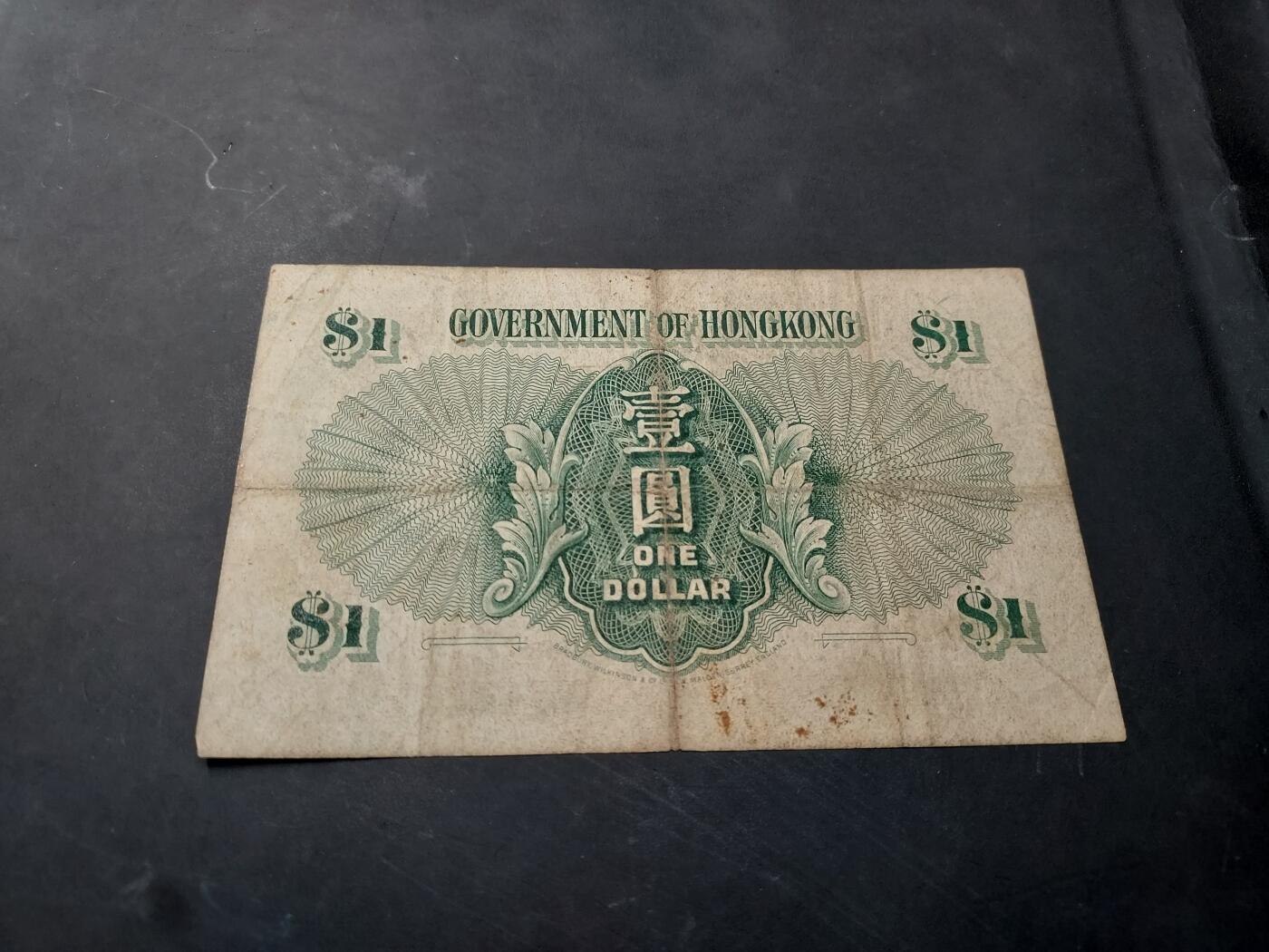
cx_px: 634
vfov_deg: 56.8
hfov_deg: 71.6
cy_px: 476
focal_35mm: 24
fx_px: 880
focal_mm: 4.6
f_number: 1.8
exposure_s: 1/50
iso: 80
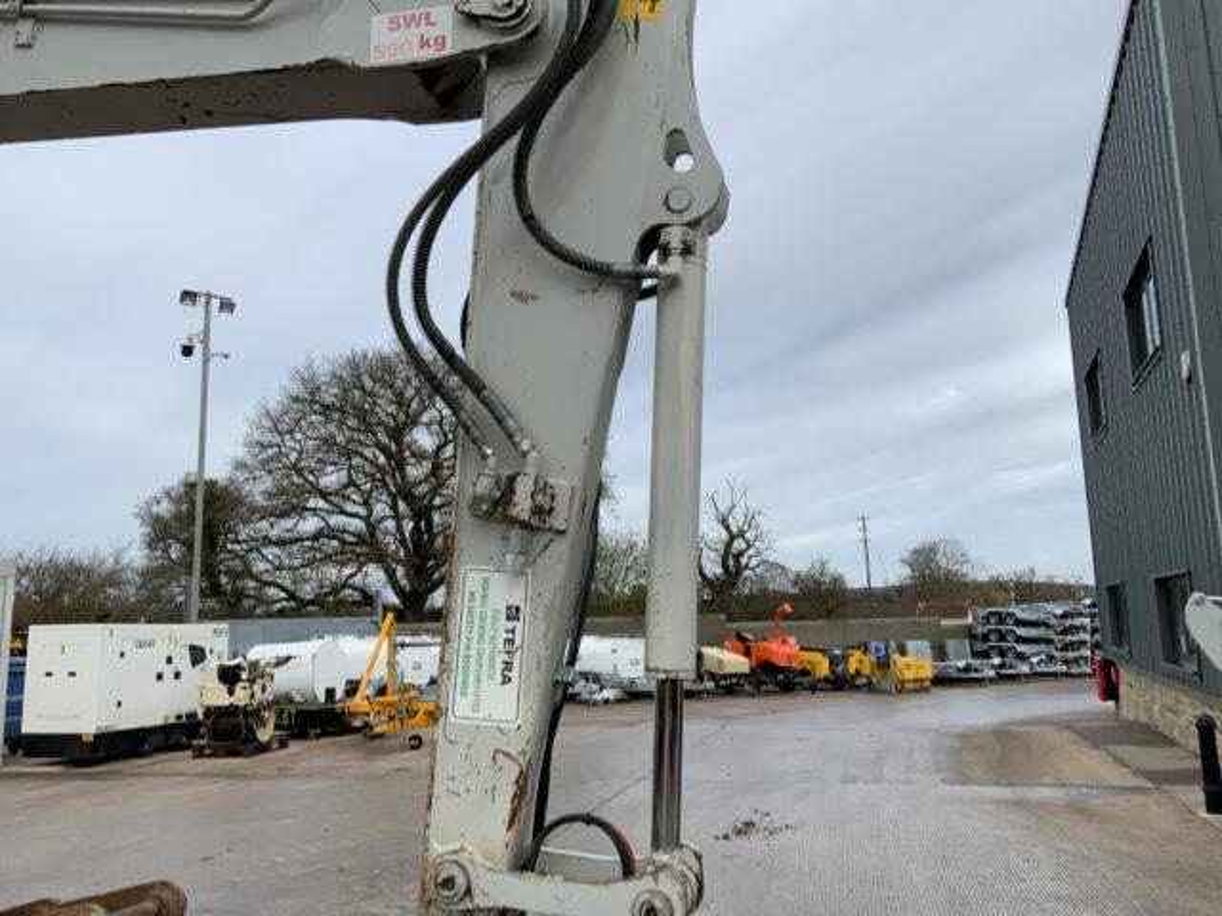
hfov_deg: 61.7
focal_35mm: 29
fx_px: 1024
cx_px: 611
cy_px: 458
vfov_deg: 48.2
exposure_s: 1/340
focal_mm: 3
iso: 16
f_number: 1.8
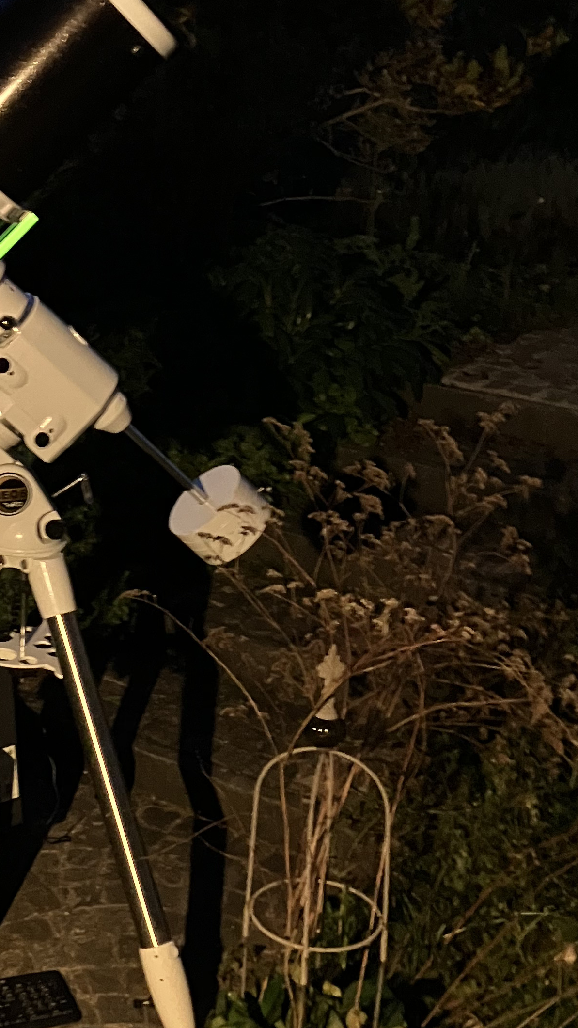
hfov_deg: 19.9
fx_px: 1580
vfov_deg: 36.0
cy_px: 514
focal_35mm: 58
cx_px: -33
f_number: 1.8
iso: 640
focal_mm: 3.99
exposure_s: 1/17
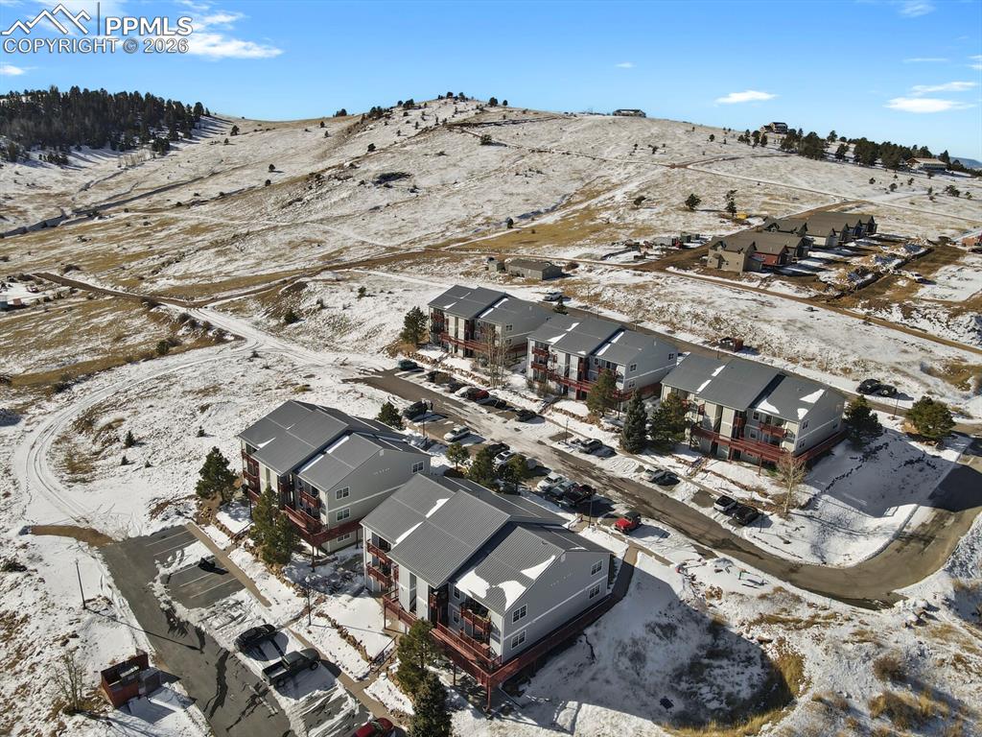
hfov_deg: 71.6
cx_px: 491
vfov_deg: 56.8
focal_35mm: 24
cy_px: 368
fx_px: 681
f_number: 2.8
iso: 110
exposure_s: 1/730
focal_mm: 4.5
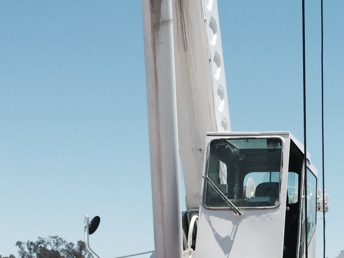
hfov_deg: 22.0
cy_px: 303
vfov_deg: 16.2
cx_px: 261
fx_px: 875
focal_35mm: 88
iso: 32
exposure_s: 1/1464
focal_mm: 4.15
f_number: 2.2
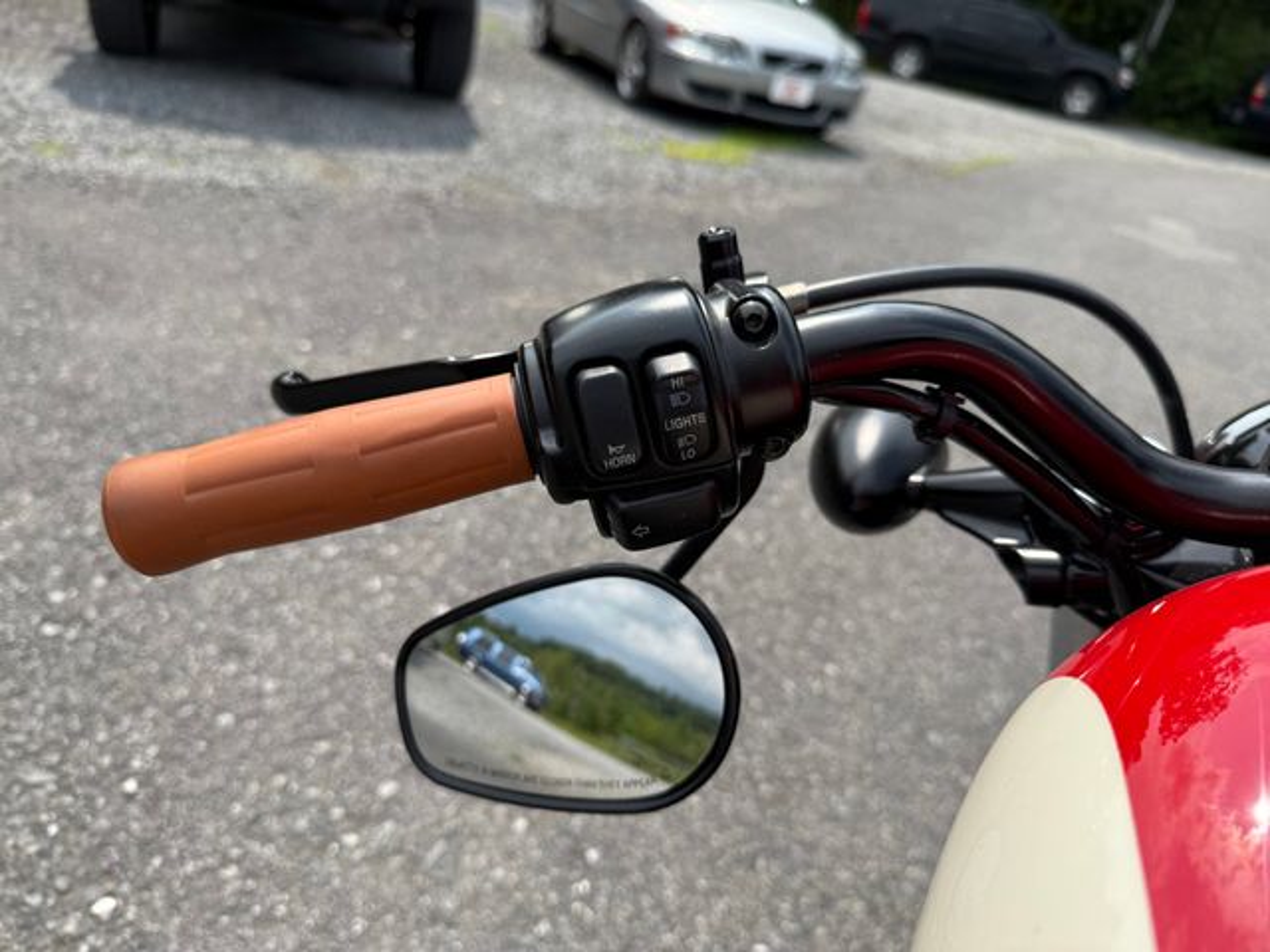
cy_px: 476
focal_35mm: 24
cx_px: 635
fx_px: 881
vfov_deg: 56.8
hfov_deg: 71.6
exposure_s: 1/3953
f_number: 1.78
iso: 80
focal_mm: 6.76
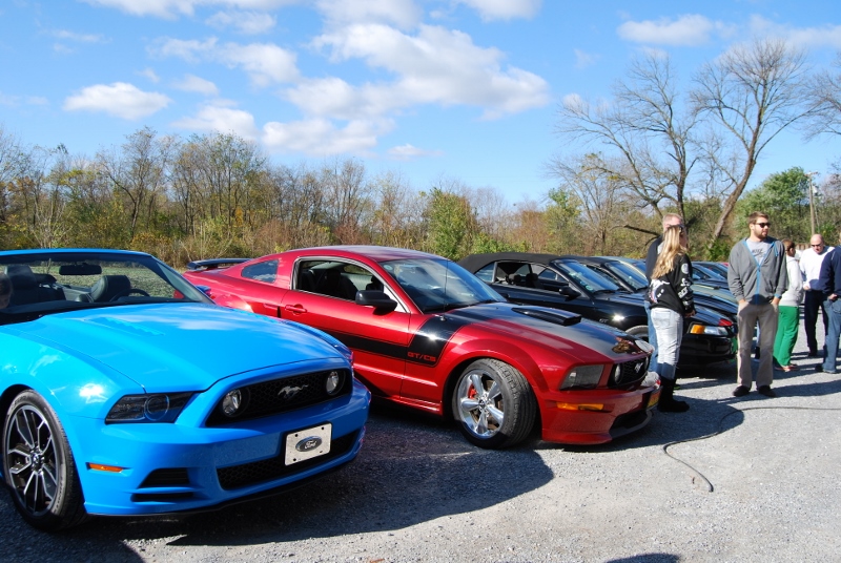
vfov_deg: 40.1
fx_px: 772
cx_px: 420
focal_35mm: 33
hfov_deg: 57.2
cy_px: 282
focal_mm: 22
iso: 100
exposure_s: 1/200
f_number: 7.1
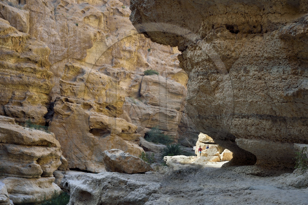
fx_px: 530
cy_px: 102
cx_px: 154
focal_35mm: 62
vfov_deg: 21.9
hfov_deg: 32.4
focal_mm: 62
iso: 200
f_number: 11
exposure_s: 1/100
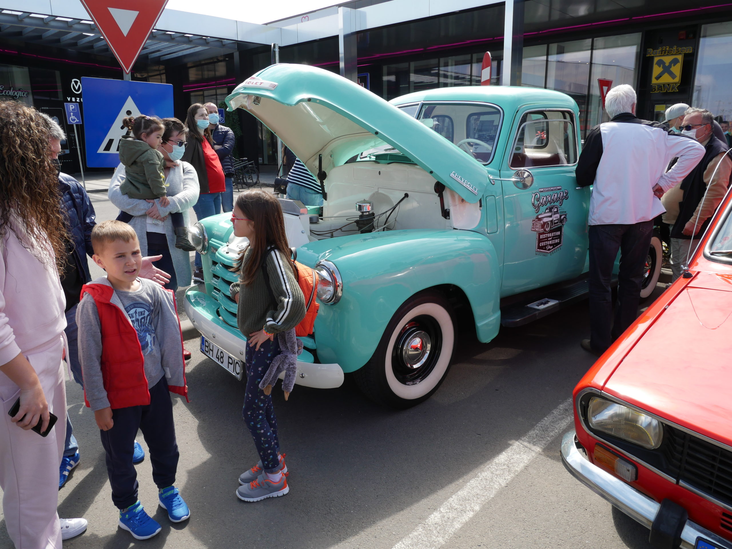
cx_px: 366
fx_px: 508
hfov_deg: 71.6
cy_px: 274
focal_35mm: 24
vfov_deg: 56.8
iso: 200
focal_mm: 12
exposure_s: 1/320
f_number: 6.3
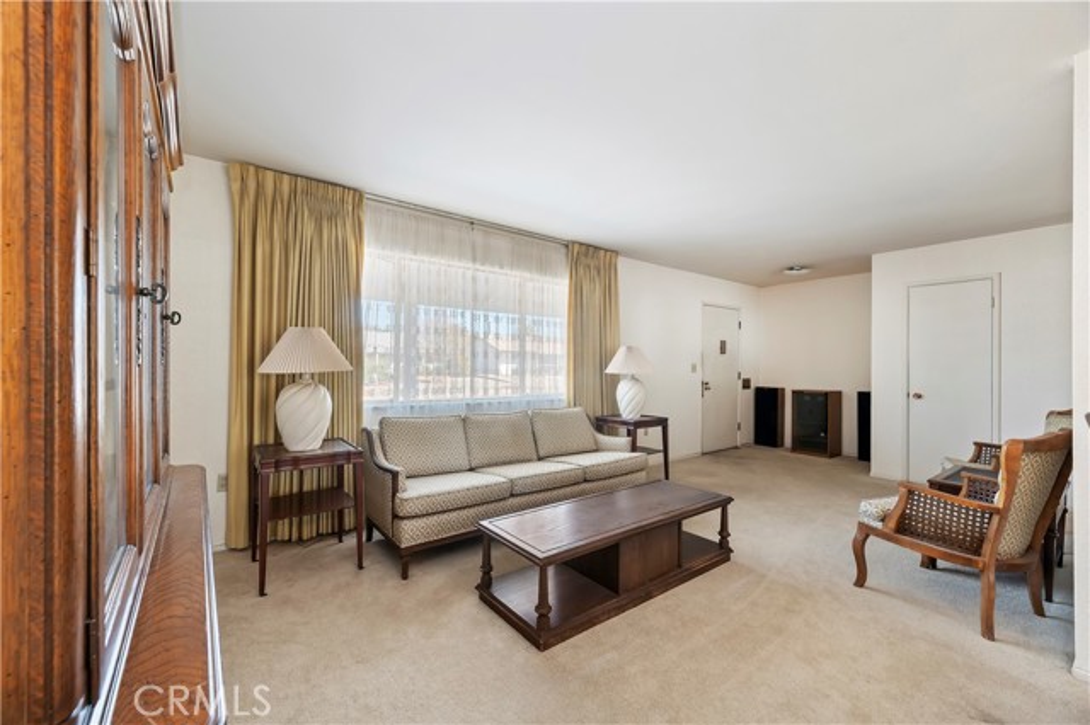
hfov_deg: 104.3
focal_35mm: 14
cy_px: 362
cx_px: 545
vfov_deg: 81.1
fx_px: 424
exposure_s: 1/4
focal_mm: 14
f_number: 10
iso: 500
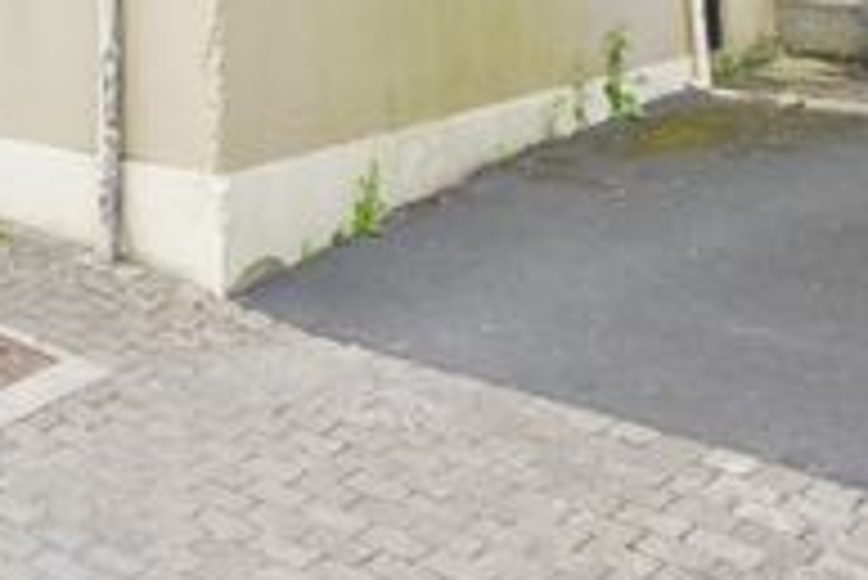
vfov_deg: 20.3
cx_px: -238
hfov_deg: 29.3
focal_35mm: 56
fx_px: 1351
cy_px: -328
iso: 160
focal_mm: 10
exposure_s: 1/500
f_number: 8
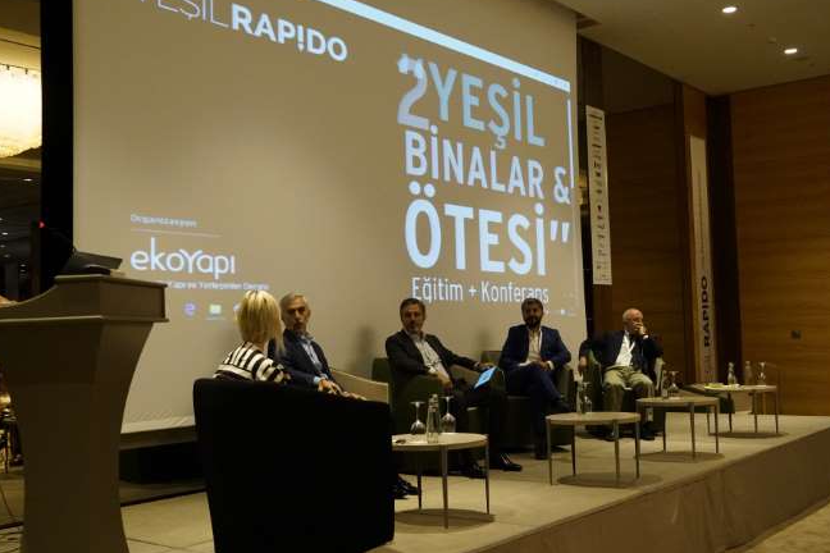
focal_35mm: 40
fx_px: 922
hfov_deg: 48.5
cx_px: 428
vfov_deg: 33.4
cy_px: 289
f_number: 4
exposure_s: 1/125
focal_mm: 24
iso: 6400
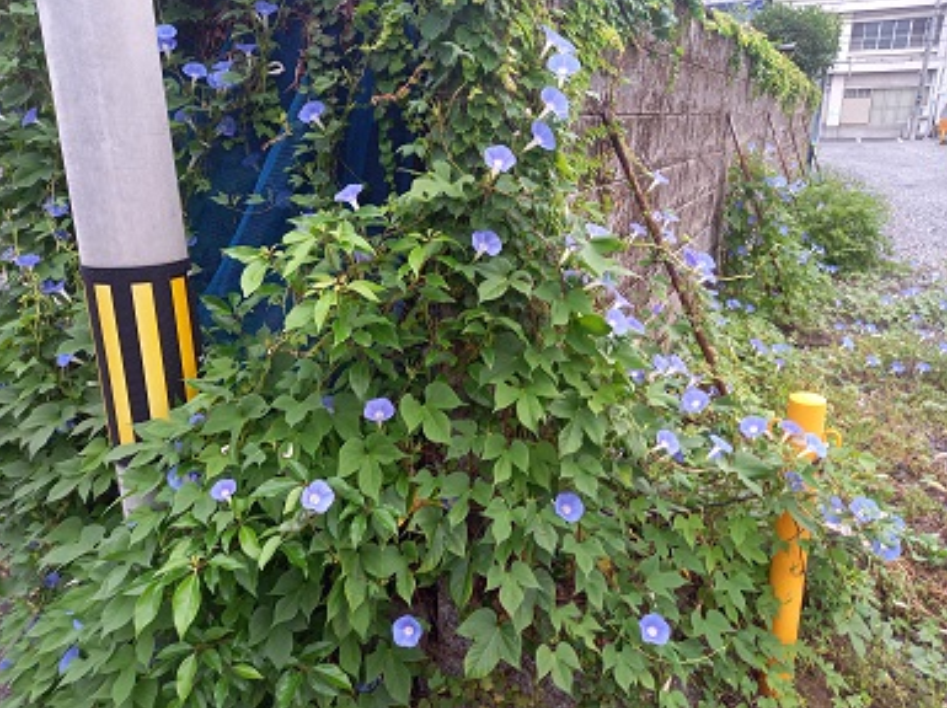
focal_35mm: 26
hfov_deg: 67.3
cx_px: 458
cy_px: 344
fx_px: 711
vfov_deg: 53.0
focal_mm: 4.65
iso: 160
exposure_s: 1/50
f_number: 1.8
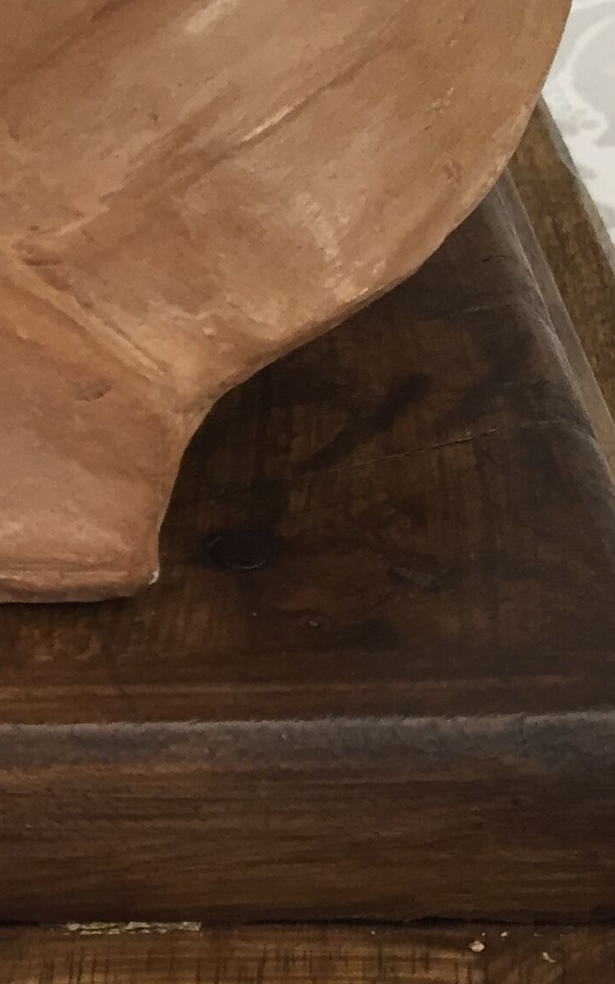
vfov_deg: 23.4
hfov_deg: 14.2
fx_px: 2359
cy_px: 655
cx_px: -224
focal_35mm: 88
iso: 100
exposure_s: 1/33
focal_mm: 4.15
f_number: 2.2
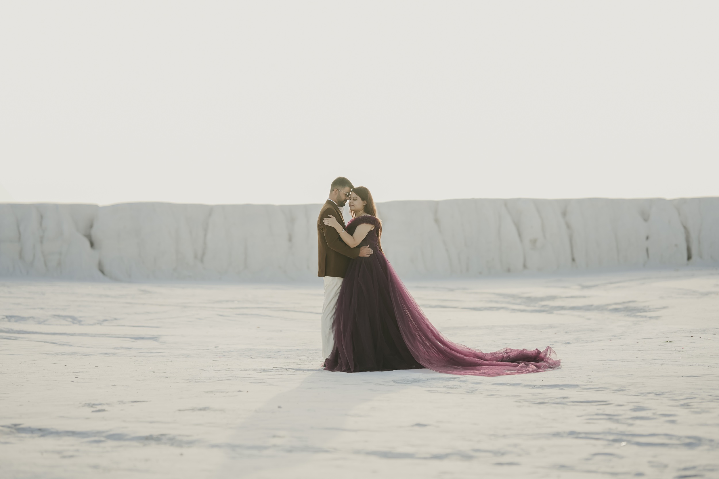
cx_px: 360
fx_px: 1697
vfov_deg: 16.1
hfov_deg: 23.9
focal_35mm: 85
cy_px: 240
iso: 100
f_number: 2
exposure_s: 1/2000
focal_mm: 85
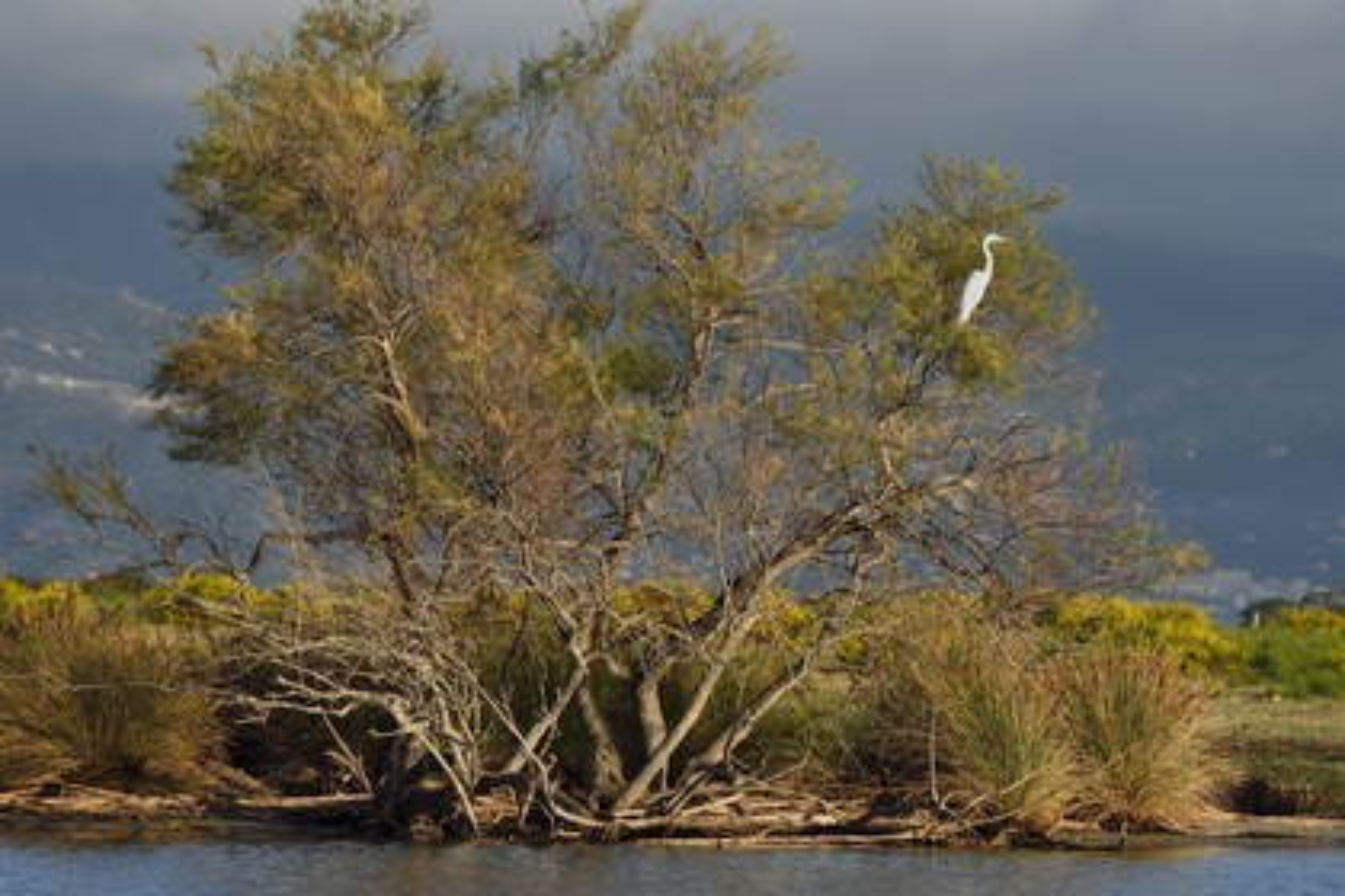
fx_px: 10460
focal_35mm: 280
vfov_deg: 4.9
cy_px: 448
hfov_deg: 7.4
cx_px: 672
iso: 400
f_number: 8
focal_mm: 280
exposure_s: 1/500
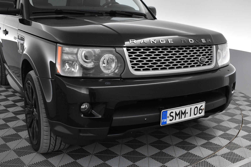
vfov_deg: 35.5
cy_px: 84
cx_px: 126
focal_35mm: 38
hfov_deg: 51.3
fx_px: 261
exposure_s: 1/160
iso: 3200
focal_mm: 25
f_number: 6.3
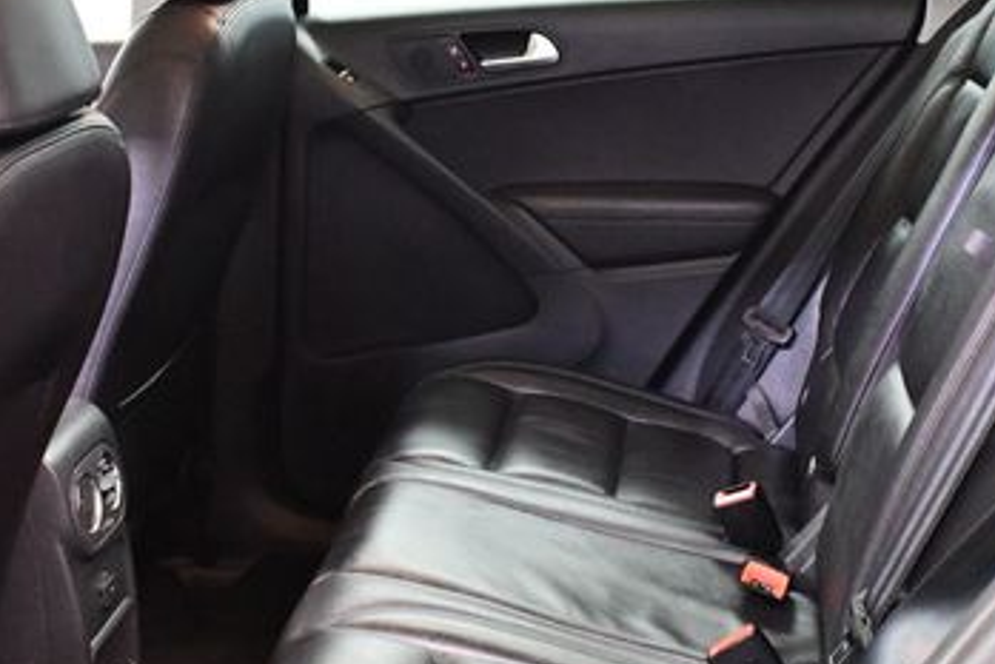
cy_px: 399
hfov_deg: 30.5
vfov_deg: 20.6
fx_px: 1825
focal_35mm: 66
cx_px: 536
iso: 4500
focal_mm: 18
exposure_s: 1/60
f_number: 3.5
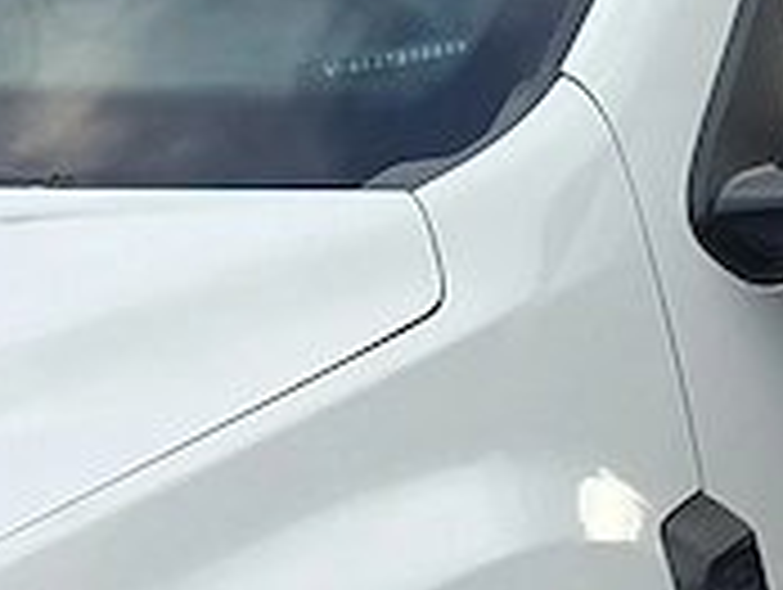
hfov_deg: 14.5
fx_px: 2990
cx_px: -153
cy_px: 986
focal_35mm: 132
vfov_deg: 10.7
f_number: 1.8
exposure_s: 1/215
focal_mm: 5.54
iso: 50
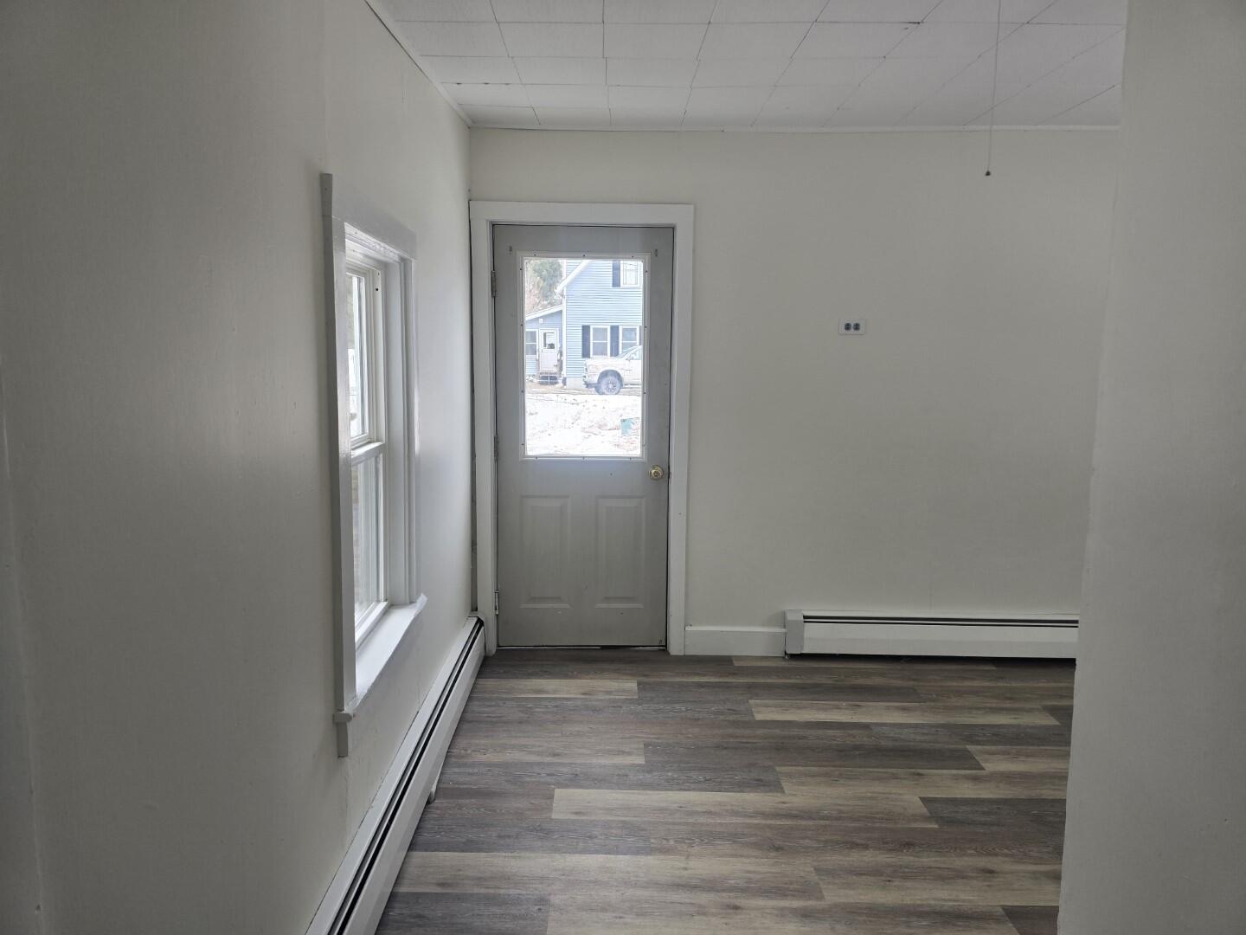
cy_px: 468
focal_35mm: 23
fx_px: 828
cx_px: 623
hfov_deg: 73.9
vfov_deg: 58.9
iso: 50
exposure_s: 1/180
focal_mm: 6.3
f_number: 1.7
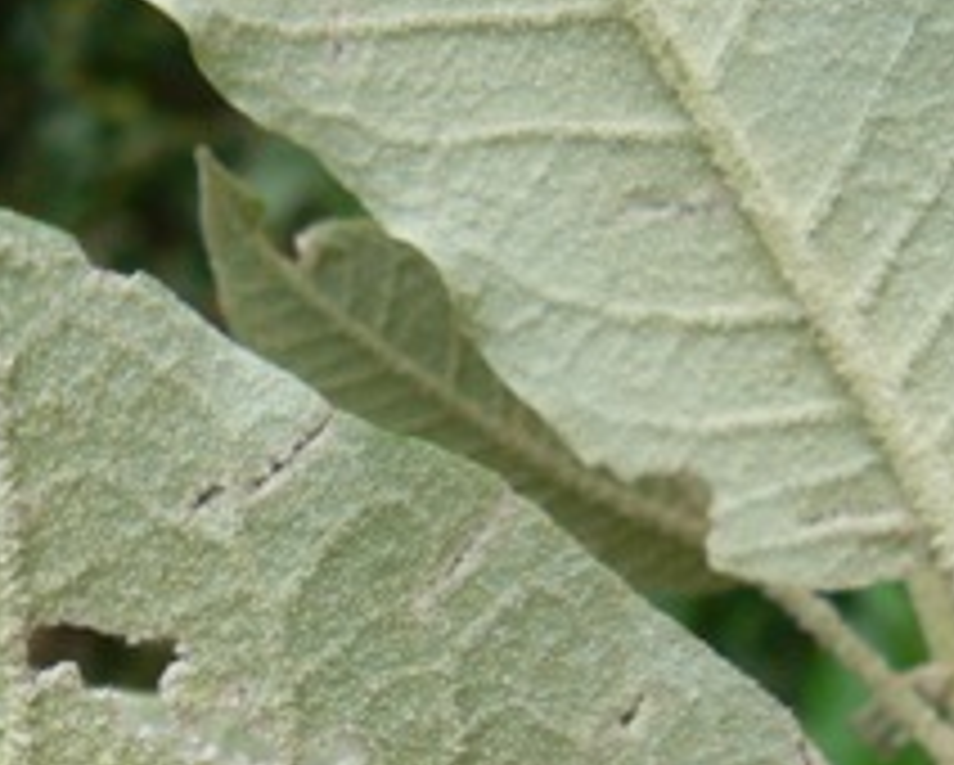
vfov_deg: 13.9
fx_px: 2996
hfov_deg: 17.3
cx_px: -166
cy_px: 1022
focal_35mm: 106
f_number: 4
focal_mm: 6
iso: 80
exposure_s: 1/100
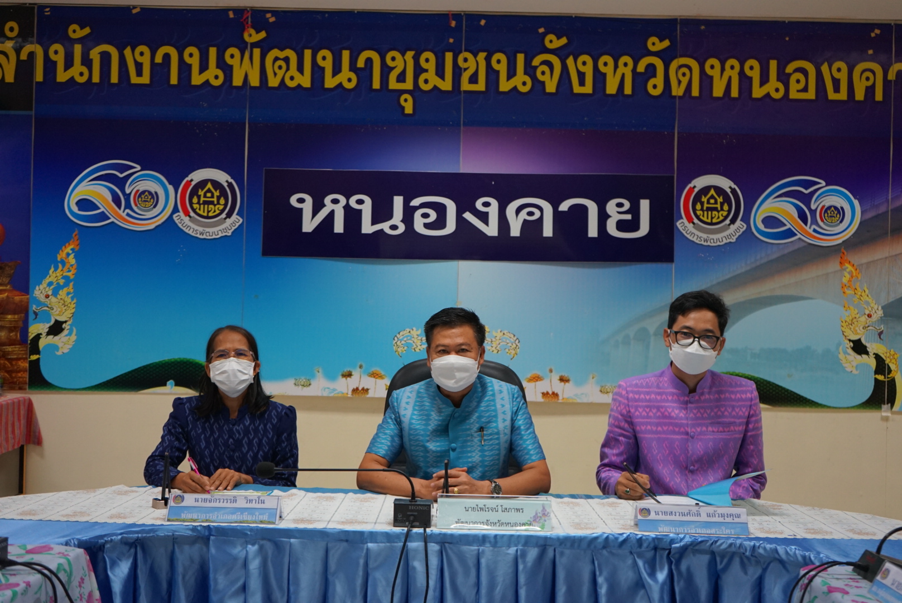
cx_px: 451
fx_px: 978
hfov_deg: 49.5
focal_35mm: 39
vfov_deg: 34.3
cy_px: 302
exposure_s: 1/160
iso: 1000
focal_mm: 39
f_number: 4
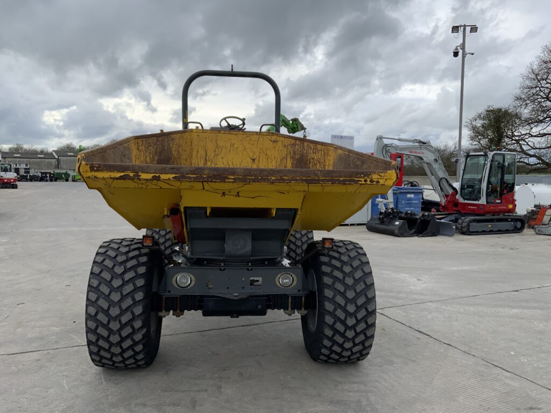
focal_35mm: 29
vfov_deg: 48.2
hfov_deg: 61.7
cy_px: 206
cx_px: 276
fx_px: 462
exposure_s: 1/620
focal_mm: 3
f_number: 1.8
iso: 16
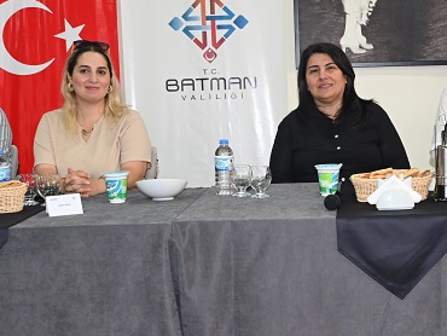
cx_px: 336
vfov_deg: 19.9
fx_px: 956
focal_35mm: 74
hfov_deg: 26.0
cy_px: 221
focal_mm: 30
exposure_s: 1/60
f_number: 4
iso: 720
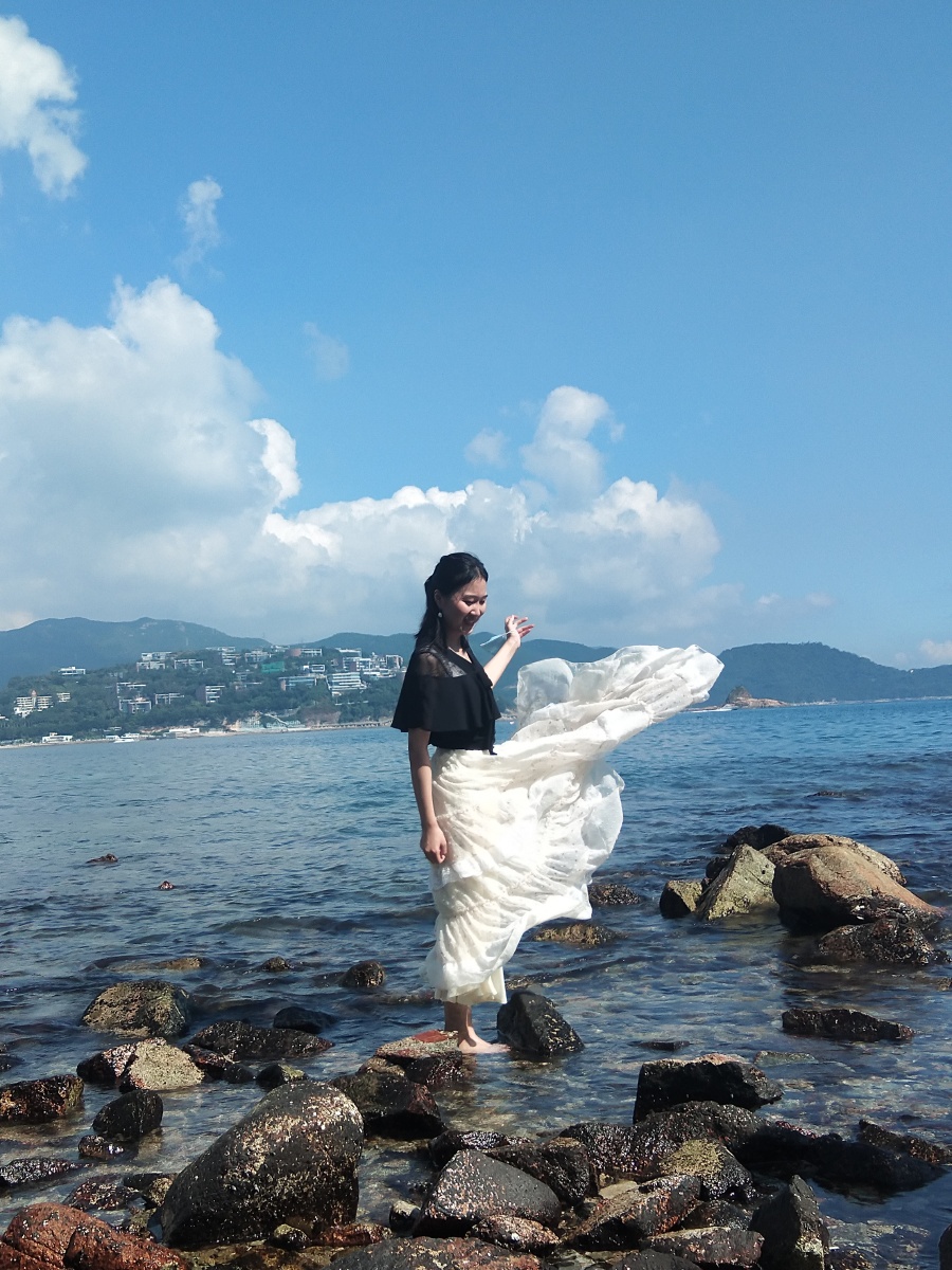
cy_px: 635
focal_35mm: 48
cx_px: 476
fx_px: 1760
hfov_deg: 30.3
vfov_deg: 39.7
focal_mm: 3.69
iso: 50
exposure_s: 1/1162
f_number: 2.2
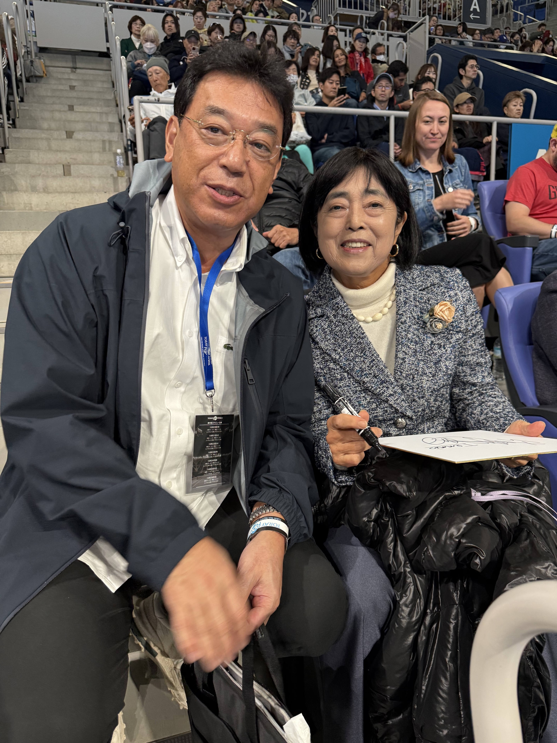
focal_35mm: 24
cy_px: 372
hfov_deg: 56.8
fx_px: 515
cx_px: 278
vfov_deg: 71.6
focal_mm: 6.8
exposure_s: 1/60
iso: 250
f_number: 1.8
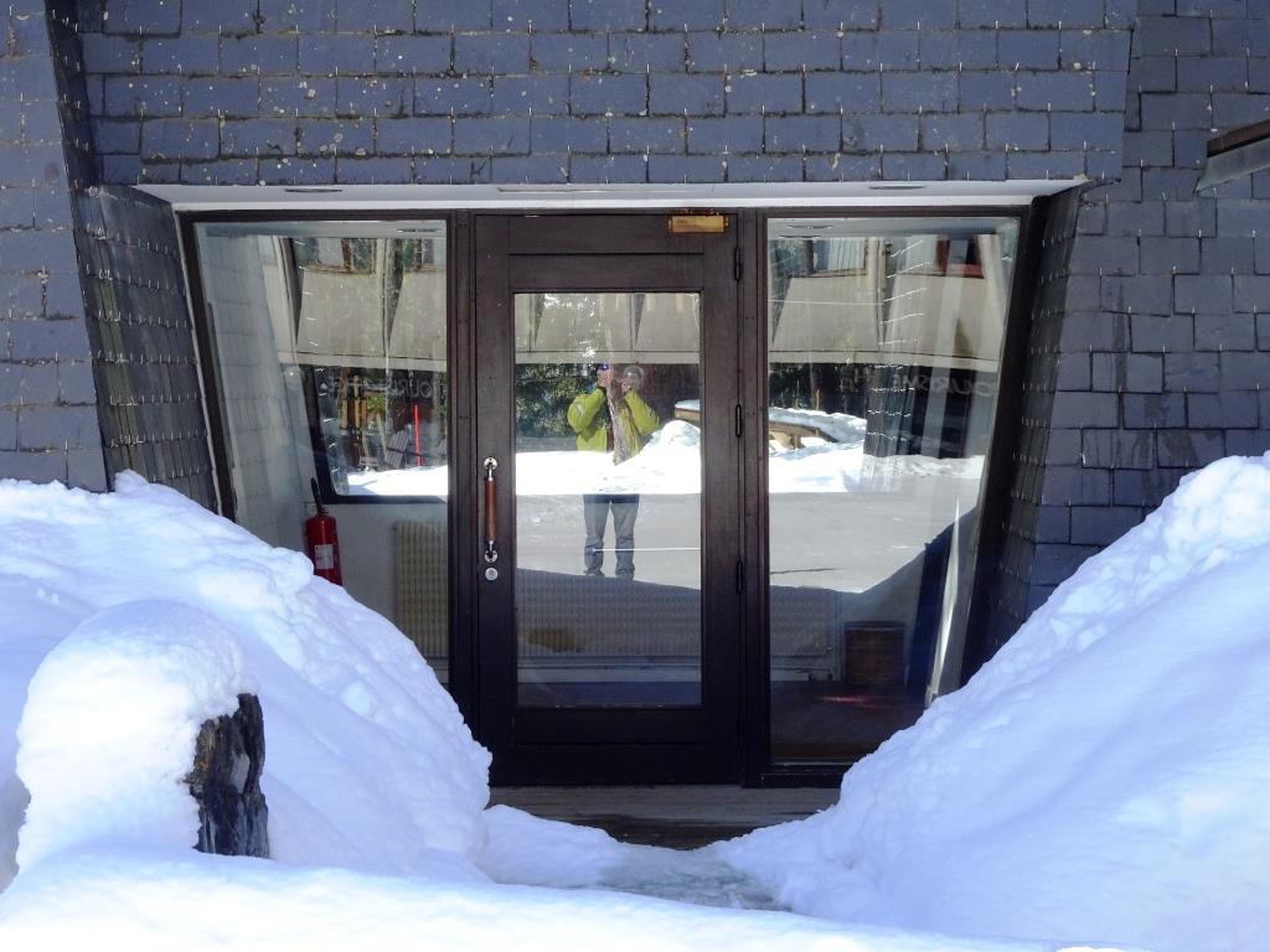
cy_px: 476
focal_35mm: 96
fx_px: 3522
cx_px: 635
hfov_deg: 20.4
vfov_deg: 15.4
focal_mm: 16.46
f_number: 5
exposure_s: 1/250
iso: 100
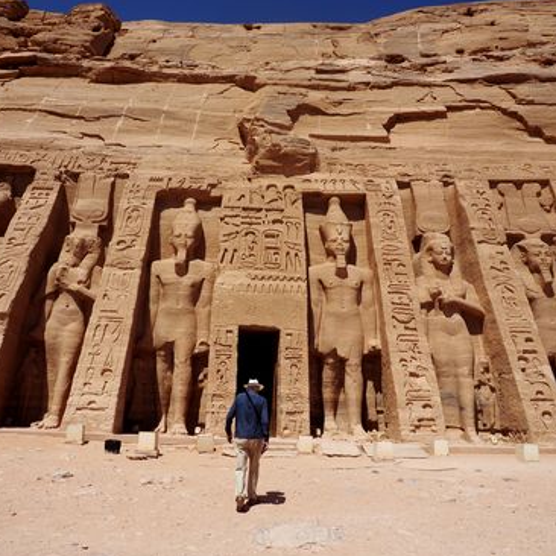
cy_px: 279
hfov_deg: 55.6
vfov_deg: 55.6
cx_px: 263
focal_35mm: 29
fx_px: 527
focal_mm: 12
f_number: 10
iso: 200
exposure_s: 1/500
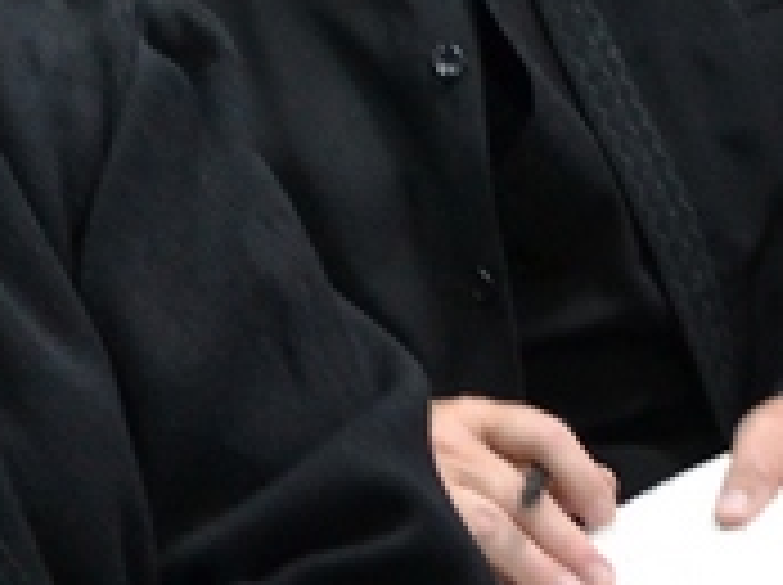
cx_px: -40
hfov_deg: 8.2
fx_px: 5399
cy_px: -22
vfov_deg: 6.2
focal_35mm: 239
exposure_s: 1/15
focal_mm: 24
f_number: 4
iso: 720
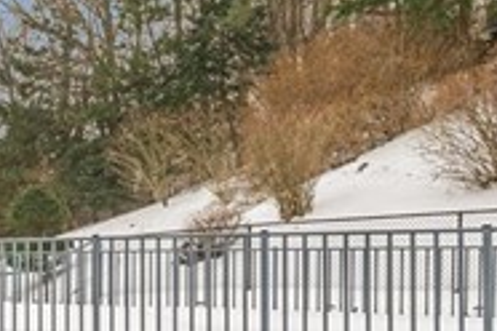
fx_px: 966
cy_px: 279
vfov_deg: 19.2
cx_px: -307
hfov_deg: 22.1
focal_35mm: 70
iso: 50
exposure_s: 1/13
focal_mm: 12
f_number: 11
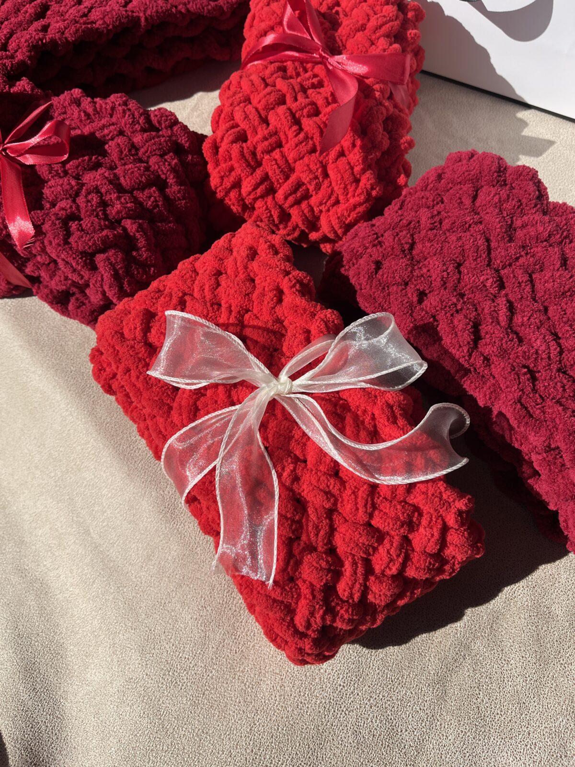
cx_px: 288
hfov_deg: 53.1
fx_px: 576
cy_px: 384
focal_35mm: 26
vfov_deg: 67.3
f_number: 1.6
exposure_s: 1/4016
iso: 50
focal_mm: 5.1
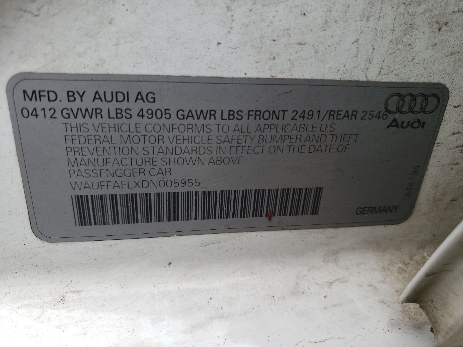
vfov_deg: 53.1
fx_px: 348
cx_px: 232
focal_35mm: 26
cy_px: 174
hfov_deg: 67.3
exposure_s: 1/244
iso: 50
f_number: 1.5
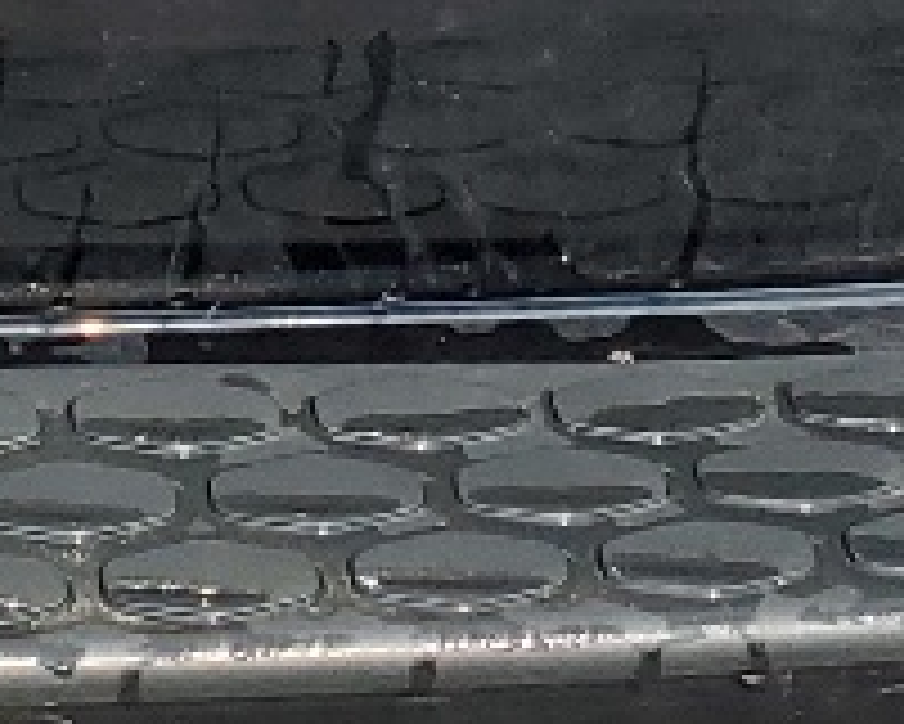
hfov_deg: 9.0
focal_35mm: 202
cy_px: -1088
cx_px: -850
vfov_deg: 7.2
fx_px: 5407
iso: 50
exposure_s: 1/2000
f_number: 1.5
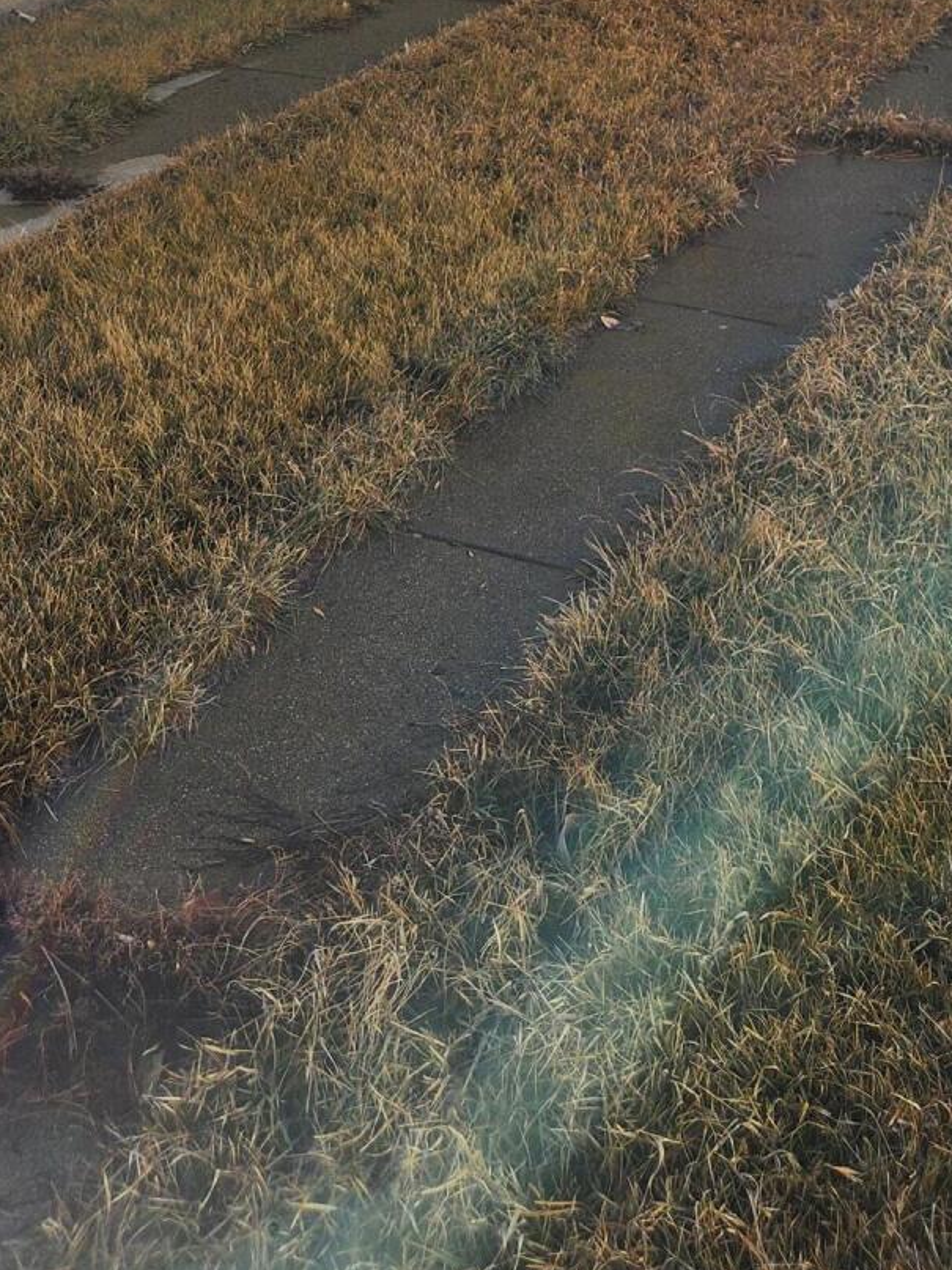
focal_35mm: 57
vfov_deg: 30.3
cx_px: 724
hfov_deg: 25.3
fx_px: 2091
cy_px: -121
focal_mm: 5.4
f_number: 1.8
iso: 20
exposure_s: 1/1081
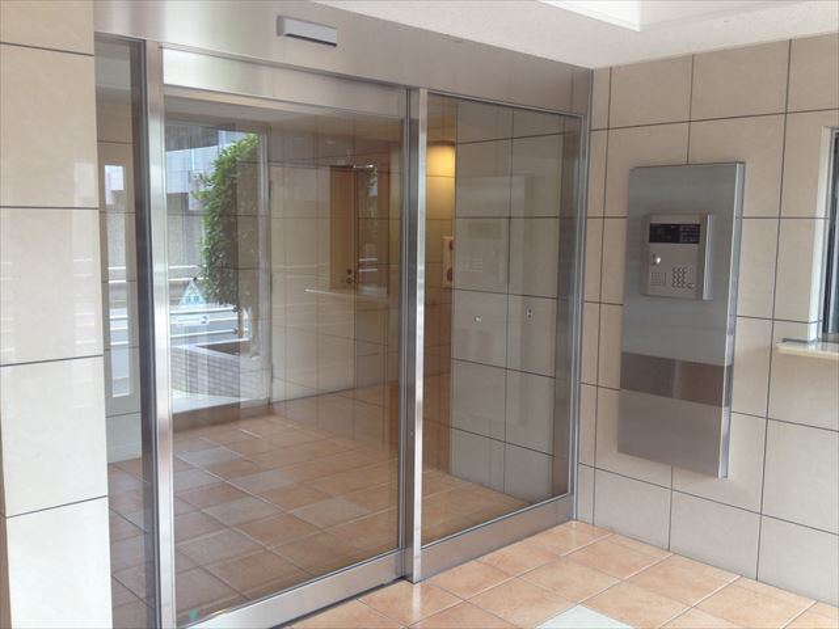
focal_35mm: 35
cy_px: 314
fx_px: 848
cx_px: 420
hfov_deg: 52.6
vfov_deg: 40.7
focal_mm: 4.28
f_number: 2.4
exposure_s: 1/24
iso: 50
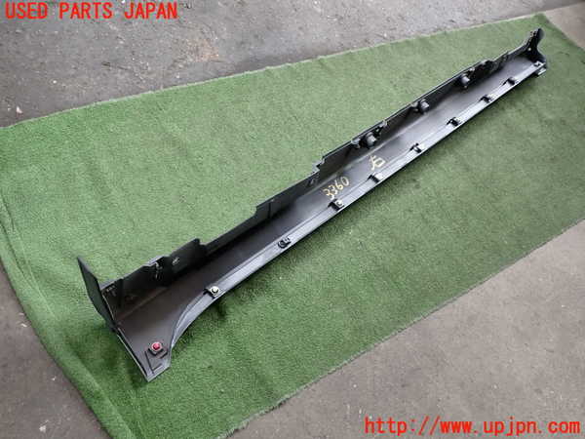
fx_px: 507
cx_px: 292
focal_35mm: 30
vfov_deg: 46.8
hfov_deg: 60.0
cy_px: 220
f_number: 2.3
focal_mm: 5.4
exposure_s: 1/125
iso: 200
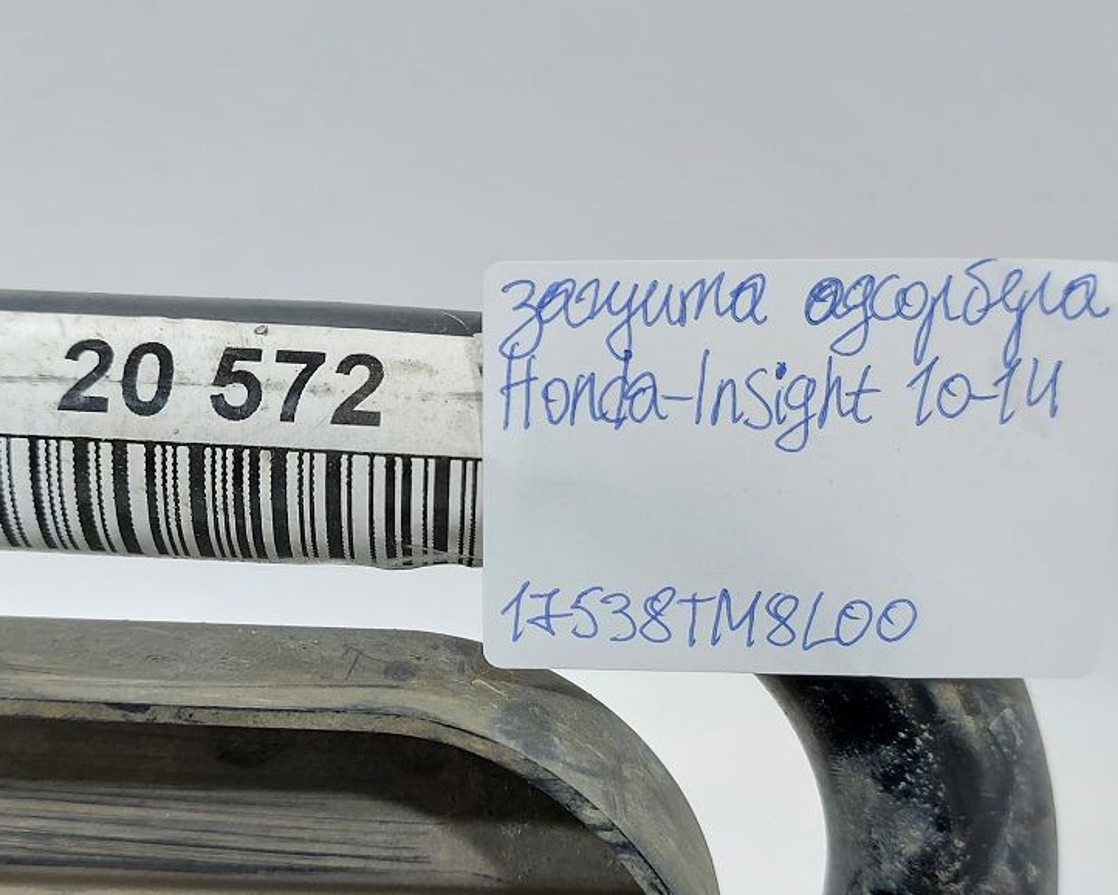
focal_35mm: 45
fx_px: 1489
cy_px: 489
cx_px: 487
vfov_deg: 33.4
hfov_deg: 41.1
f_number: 1.8
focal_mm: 5.23
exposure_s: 1/50
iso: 80
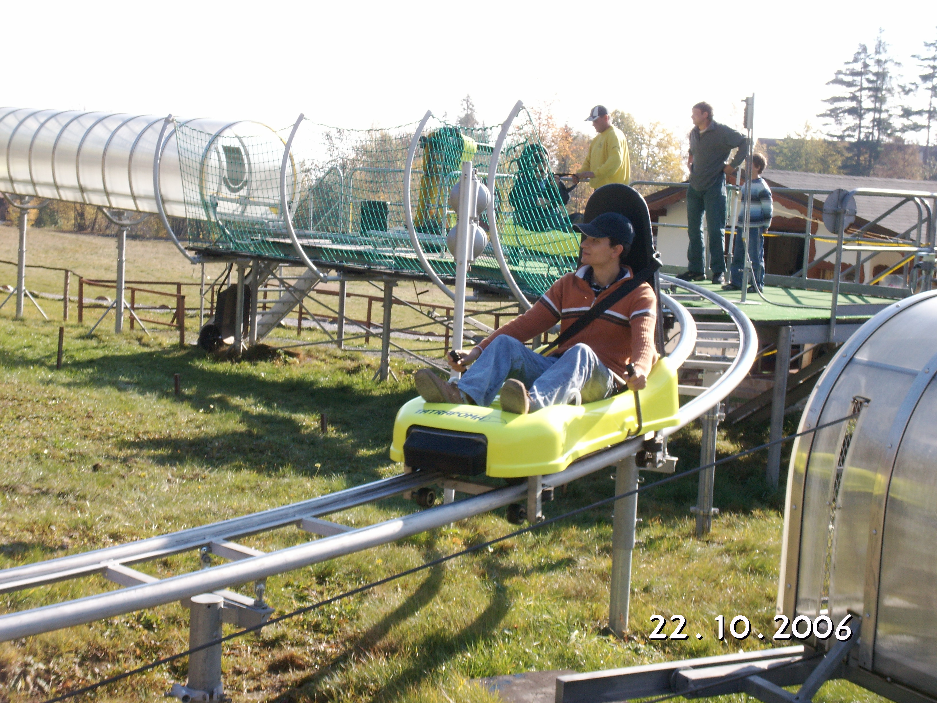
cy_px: 352
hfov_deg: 38.2
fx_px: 1353
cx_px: 468
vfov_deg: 29.1
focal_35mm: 50
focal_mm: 10.6
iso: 50
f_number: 7.1
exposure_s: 1/125
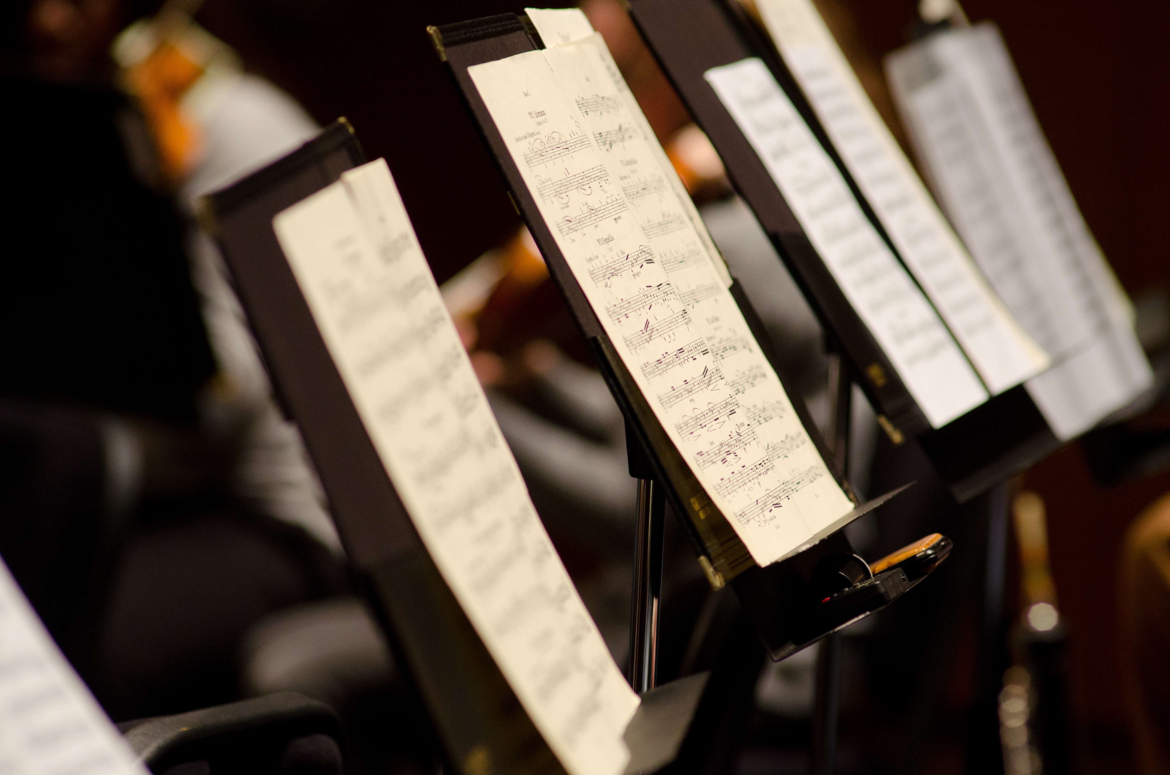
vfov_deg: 5.1
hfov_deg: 7.6
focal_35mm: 270
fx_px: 8757
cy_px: 388
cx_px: 585
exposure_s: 1/320
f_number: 4
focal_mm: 180
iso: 800
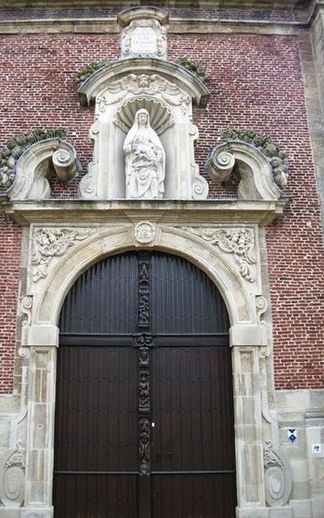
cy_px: 254
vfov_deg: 55.3
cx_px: 144
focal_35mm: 35
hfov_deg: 36.2
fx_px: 495
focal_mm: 5.7
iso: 80
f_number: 2.9
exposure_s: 1/250
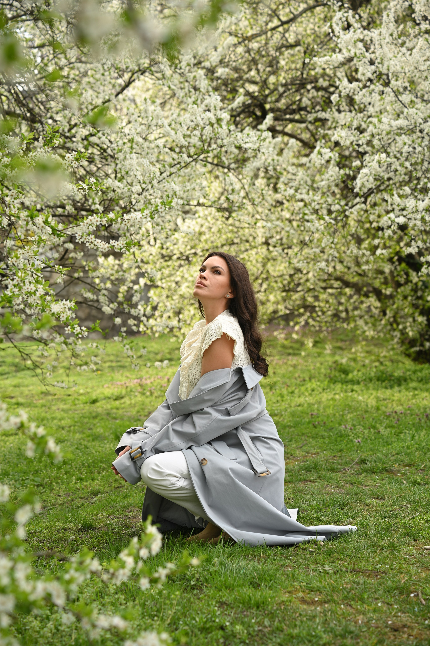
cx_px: 215
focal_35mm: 70
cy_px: 323
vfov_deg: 28.9
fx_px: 1256
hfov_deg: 19.4
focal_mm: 70
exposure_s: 1/160
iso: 100
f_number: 4
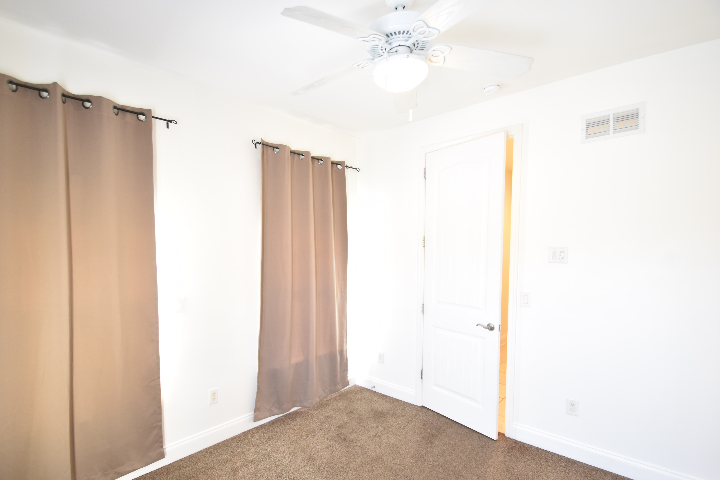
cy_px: 266
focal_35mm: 17
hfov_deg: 93.0
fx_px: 340
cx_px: 325
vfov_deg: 70.2
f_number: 3.5
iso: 800
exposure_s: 1/30
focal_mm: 10
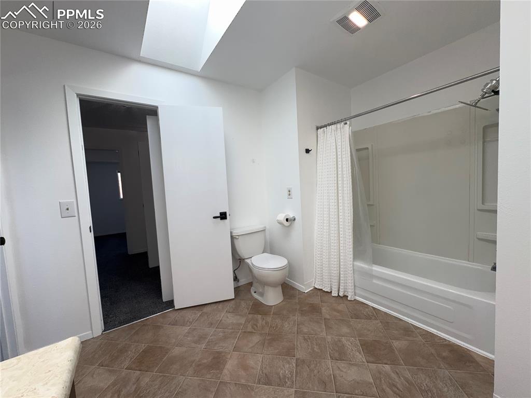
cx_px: 266
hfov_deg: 102.1
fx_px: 215
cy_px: 199
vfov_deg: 85.6
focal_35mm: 14
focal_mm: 2.22
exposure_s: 1/187
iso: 40
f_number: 2.2
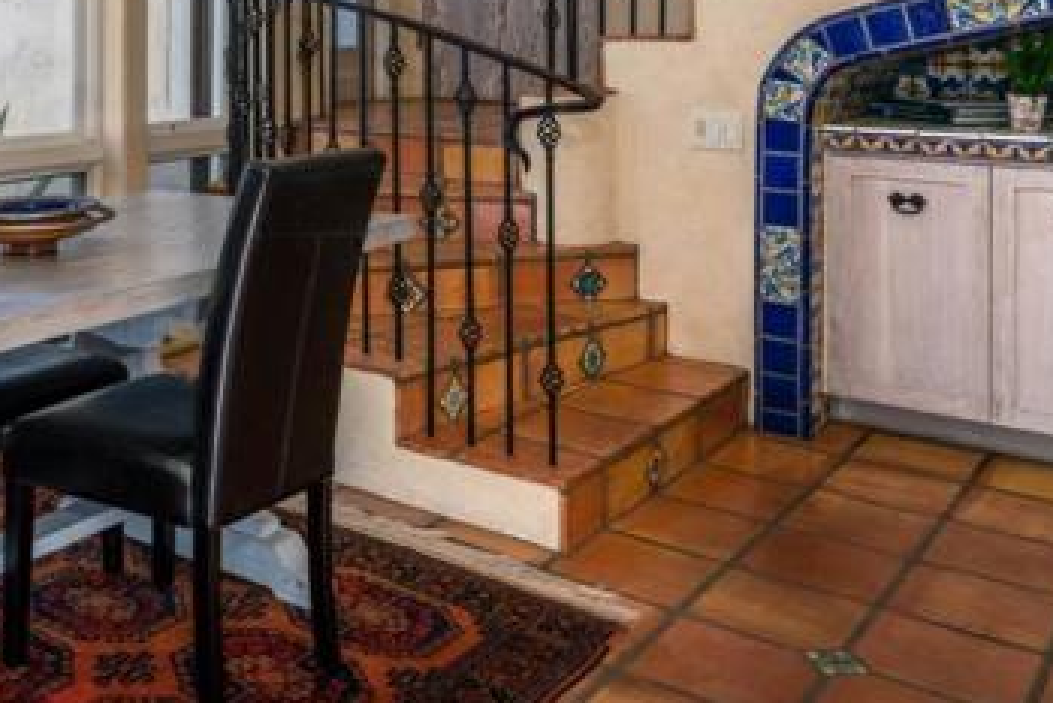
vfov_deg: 28.8
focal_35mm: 44
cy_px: 20
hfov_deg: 42.6
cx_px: 223
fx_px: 1287
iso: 400
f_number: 8
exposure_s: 1/200
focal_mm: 15
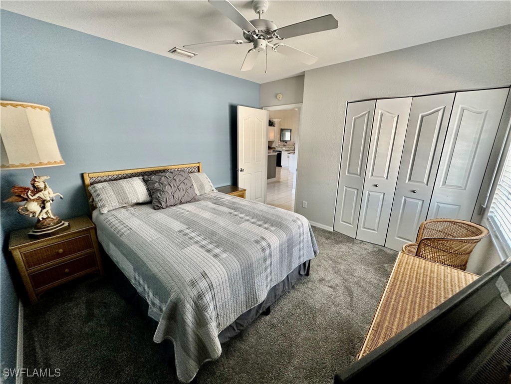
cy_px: 192
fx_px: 207
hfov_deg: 102.1
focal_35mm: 14
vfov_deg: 85.7
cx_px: 256
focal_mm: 2.22
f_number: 2.2
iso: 250
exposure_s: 1/120
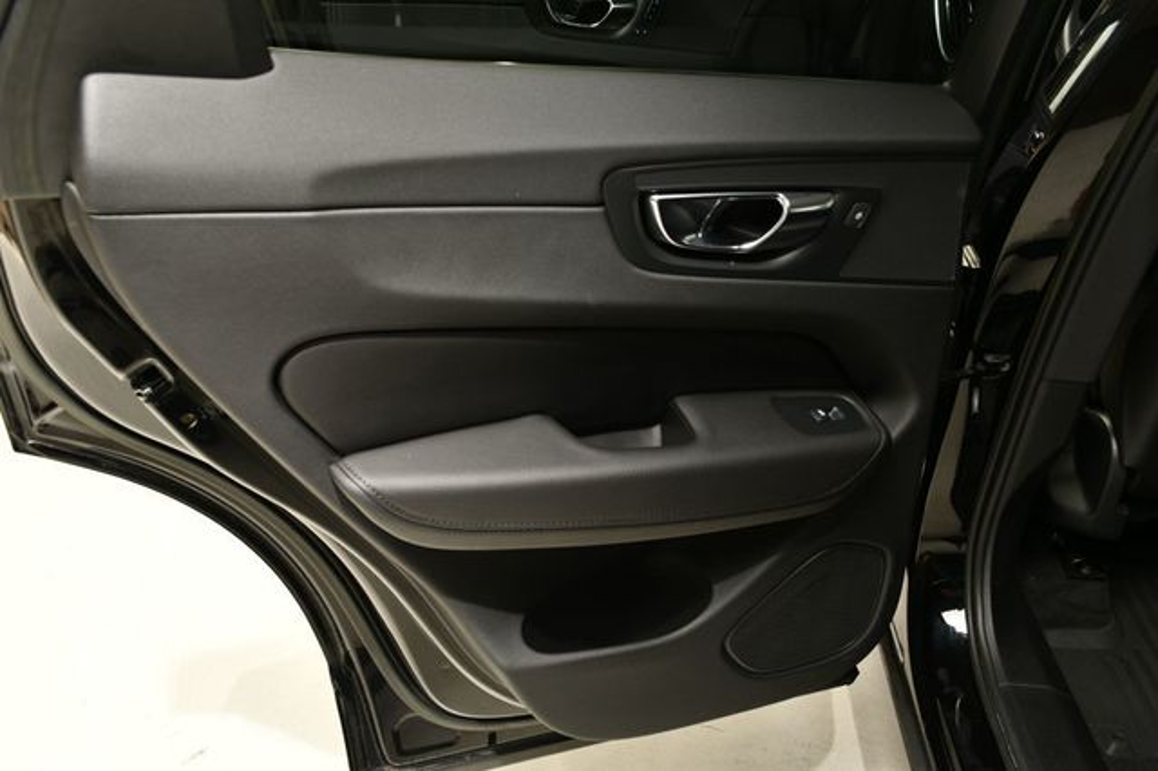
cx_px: 579
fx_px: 1061
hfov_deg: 57.2
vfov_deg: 39.9
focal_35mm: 33
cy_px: 386
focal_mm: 22
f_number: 7.1
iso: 100
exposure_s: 1/160
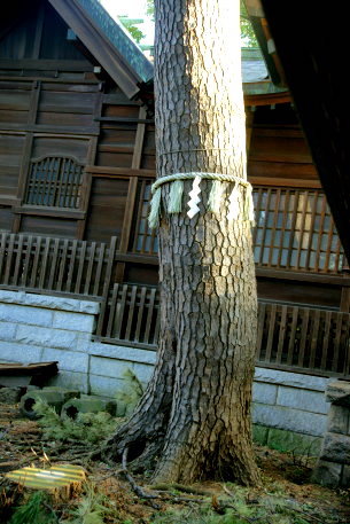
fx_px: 656
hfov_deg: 29.9
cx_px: 175
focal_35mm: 45
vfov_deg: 43.6
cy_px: 262
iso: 200
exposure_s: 1/60
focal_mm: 45
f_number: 4.5
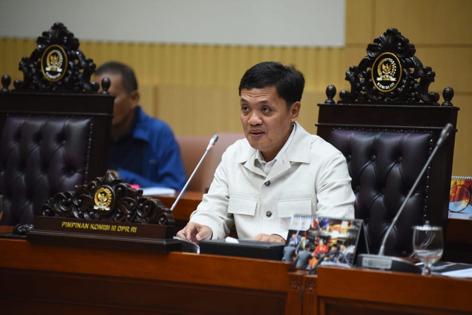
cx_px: 236
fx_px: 2622
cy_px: 158
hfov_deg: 10.3
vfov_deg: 6.9
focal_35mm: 200
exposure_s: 1/500
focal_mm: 200
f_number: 2.8
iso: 2500
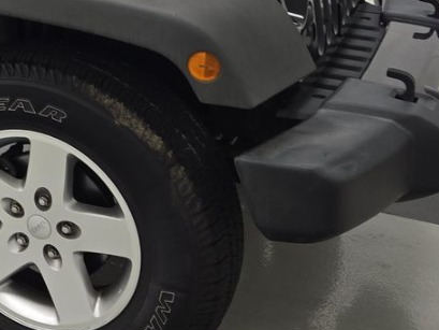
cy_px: -66
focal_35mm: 81
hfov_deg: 20.8
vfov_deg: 17.4
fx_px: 1028
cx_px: -206
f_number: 1.8
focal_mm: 5.4
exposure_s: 1/59
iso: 80
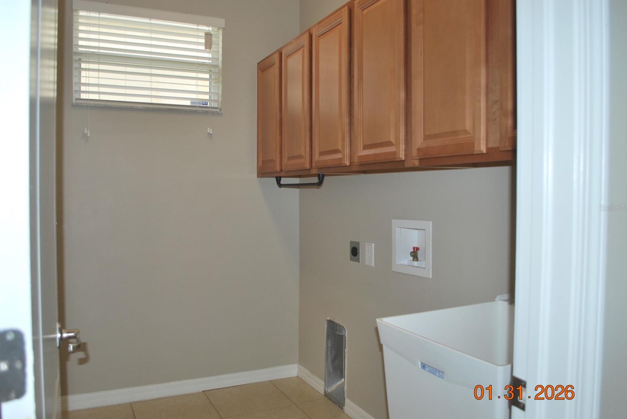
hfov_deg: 65.4
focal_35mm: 28
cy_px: 208
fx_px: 488
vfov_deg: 46.5
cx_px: 311
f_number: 3.5
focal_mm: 18
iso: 200
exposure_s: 1/60
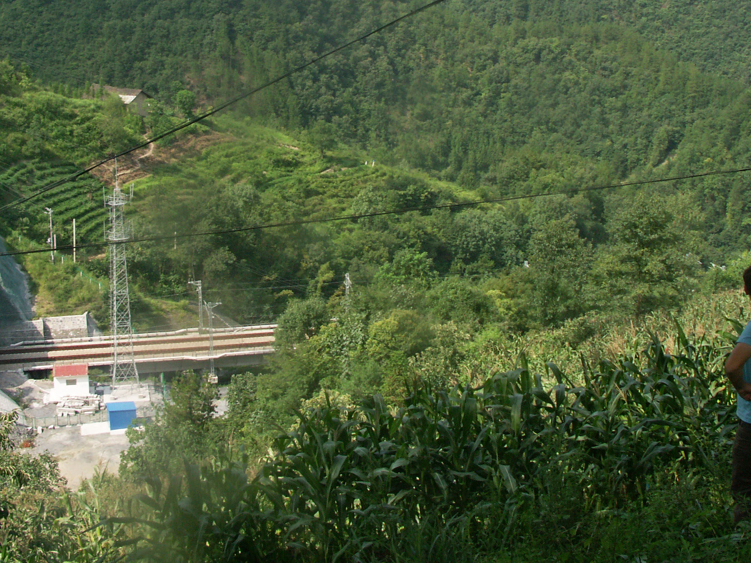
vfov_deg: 27.1
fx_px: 1150
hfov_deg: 36.2
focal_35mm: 53
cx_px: 371
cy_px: 125
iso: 64
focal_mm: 7.95
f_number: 6.3
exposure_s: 1/250
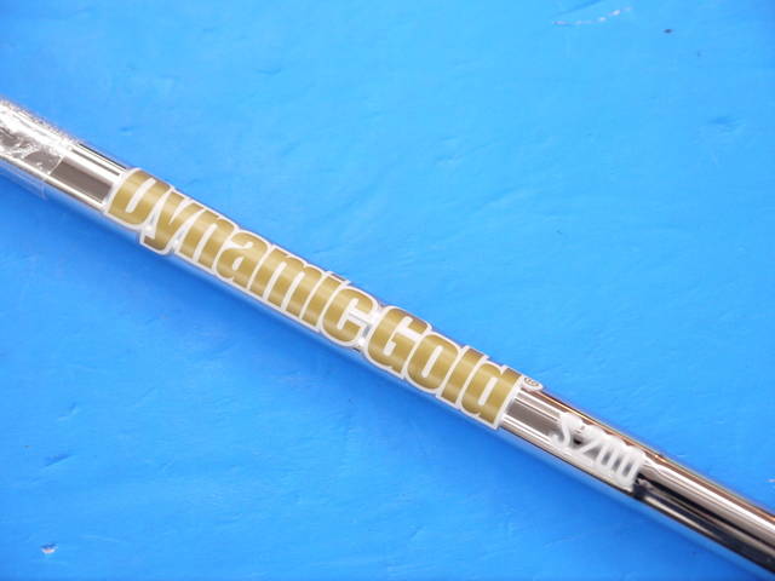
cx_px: 388
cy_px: 290
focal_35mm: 84
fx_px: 1881
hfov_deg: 23.3
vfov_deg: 17.6
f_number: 5.6
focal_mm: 42
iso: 640
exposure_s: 1/80
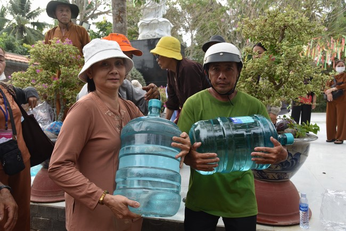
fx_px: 288
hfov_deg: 61.9
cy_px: 116
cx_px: 173
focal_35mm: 30
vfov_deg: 43.6
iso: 400
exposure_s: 1/160
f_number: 6.3
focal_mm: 30
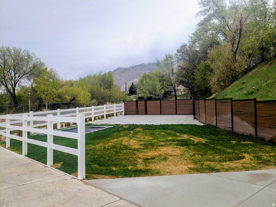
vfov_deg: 51.4
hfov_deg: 65.3
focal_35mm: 27
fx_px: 215
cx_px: 138
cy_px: 104
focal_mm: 4.38
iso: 61
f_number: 1.73
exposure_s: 1/1376
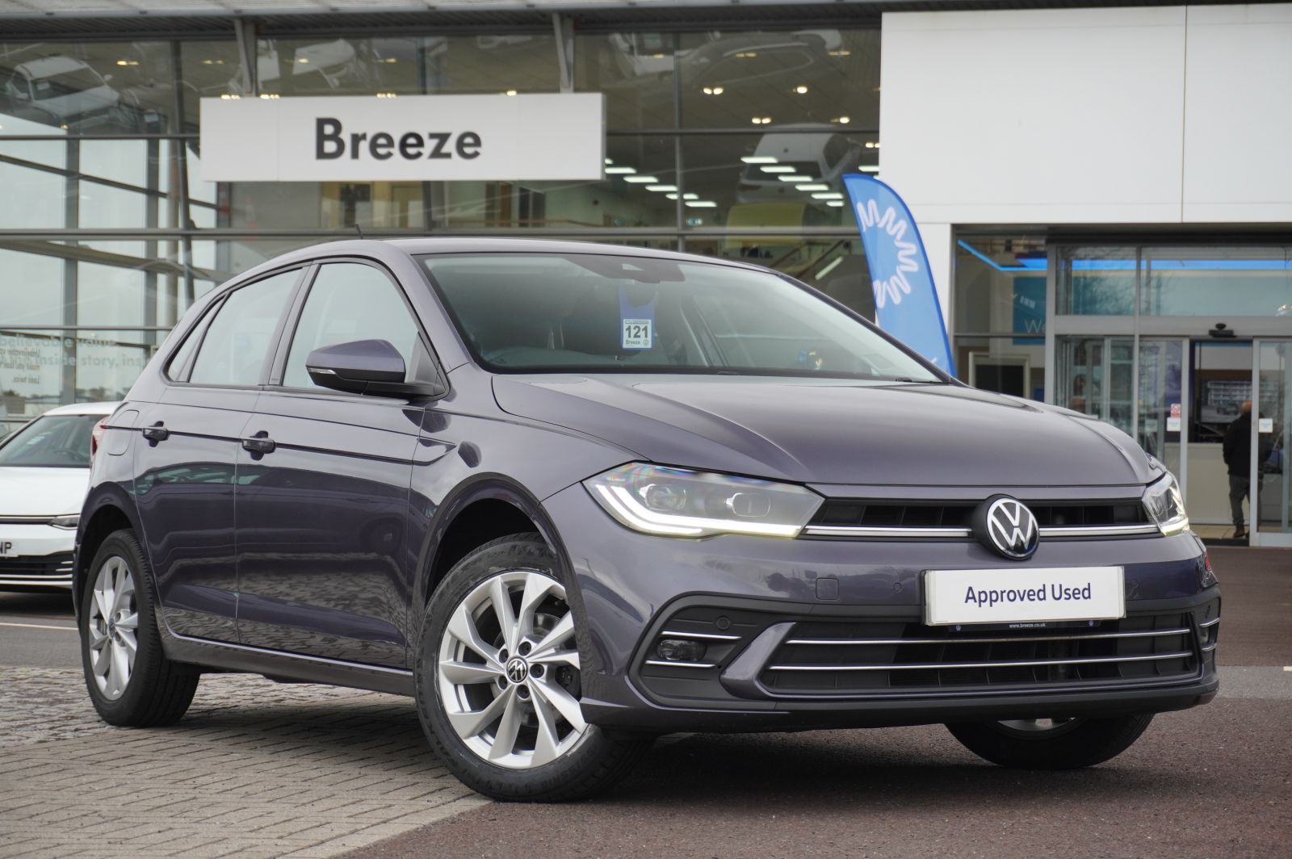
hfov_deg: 27.5
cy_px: 430
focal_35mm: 74
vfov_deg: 18.5
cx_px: 646
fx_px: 2636
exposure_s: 1/160
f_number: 5.6
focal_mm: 49
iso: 640
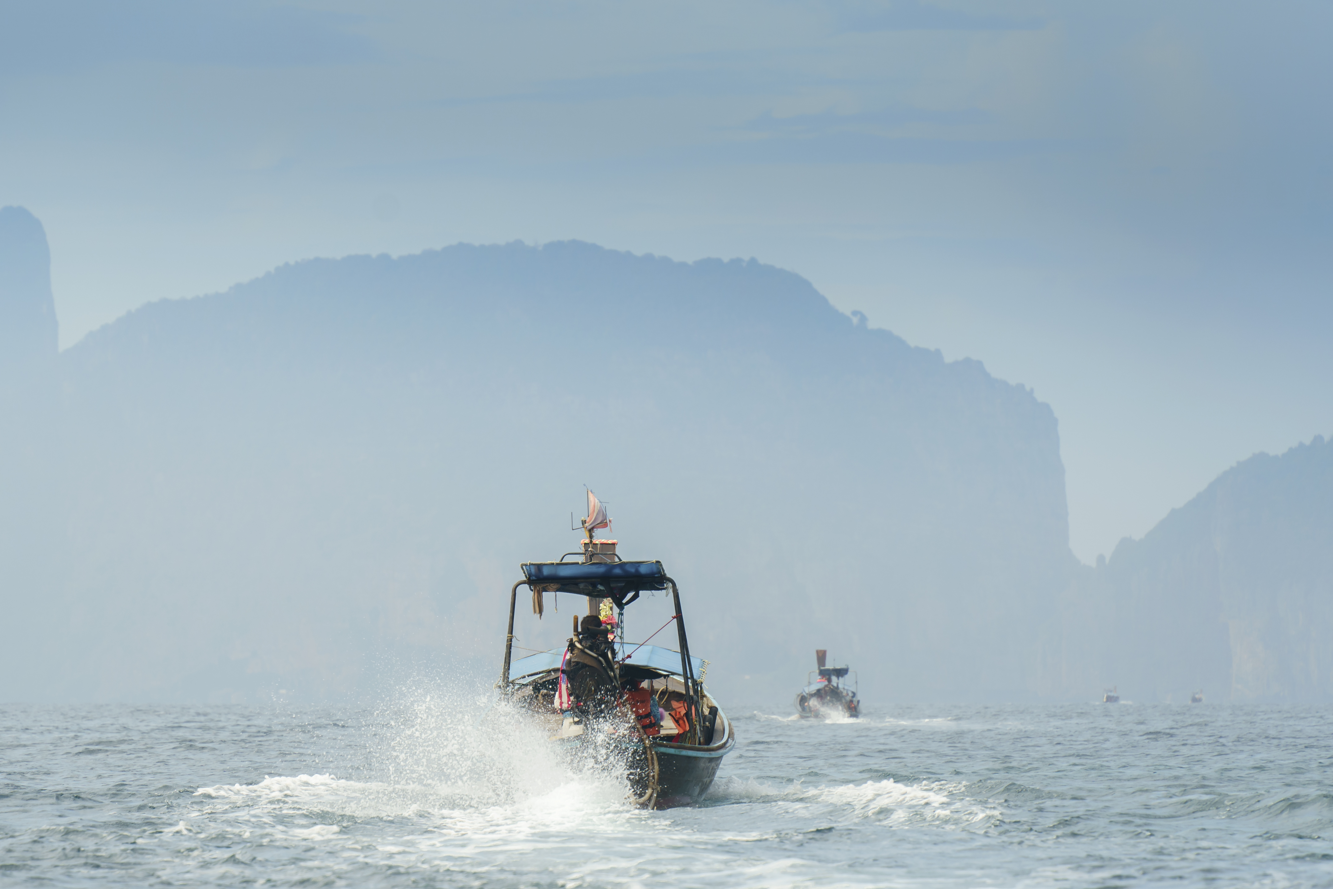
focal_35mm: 272
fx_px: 10072
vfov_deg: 5.1
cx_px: 468
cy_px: 478
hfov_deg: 7.6
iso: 320
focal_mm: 200
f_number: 5.6
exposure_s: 1/250
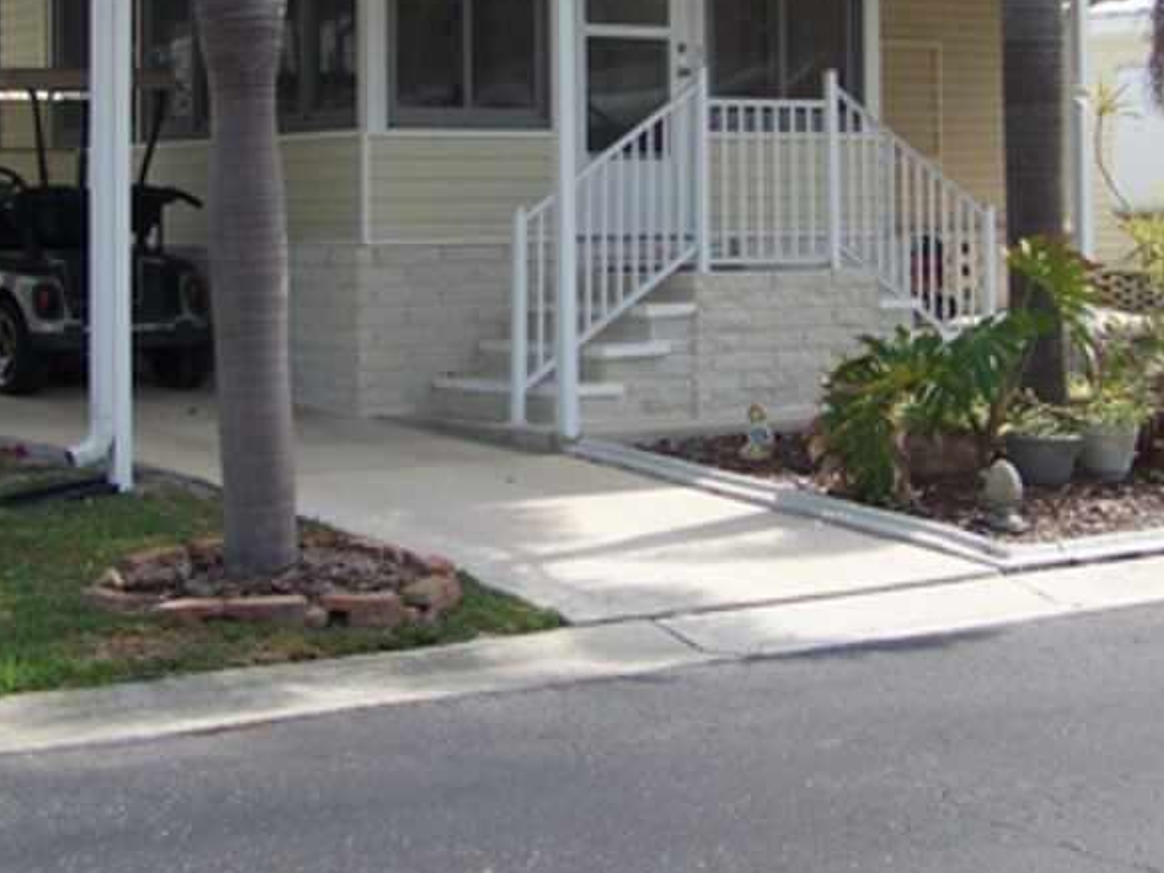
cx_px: 623
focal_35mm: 79
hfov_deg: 24.7
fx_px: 2656
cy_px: 180
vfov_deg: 18.5
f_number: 2.8
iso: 64
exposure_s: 1/640
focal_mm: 5.85
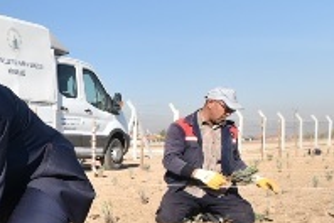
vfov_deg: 24.1
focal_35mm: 55
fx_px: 510
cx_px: -142
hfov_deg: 27.5
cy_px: 192
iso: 100
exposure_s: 1/160
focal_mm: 17
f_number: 9
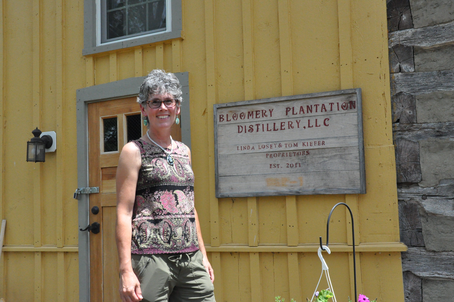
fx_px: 491
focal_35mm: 39
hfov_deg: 49.6
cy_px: 151
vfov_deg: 34.1
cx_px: 227
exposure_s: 1/2000
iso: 3200
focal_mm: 26
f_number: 9
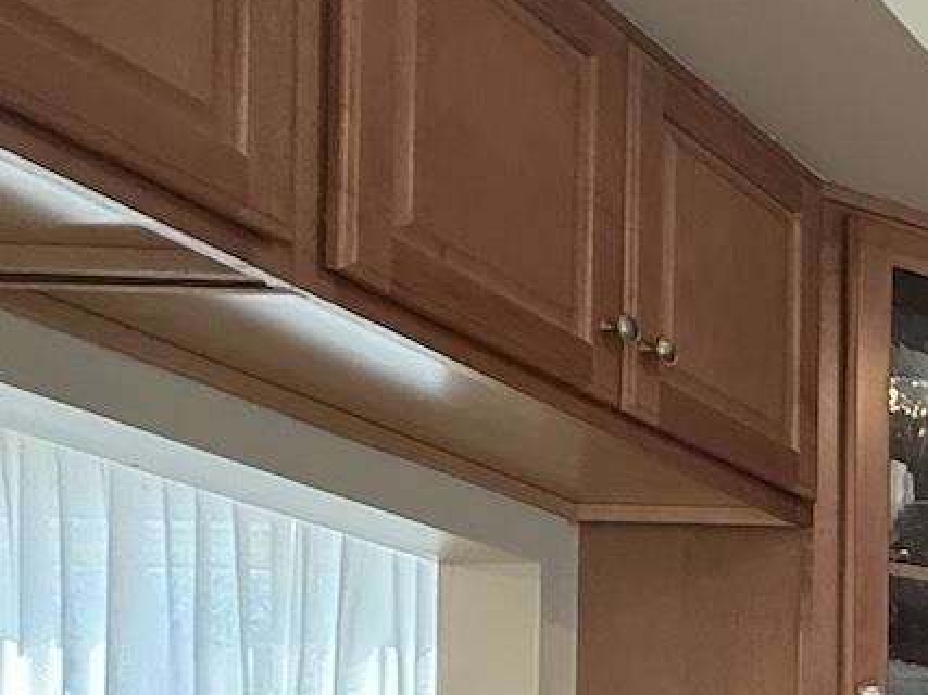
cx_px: 1878
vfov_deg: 20.7
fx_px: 1688
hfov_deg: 18.7
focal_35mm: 63
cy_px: 958
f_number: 2.2
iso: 250
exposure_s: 1/120
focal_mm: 2.22
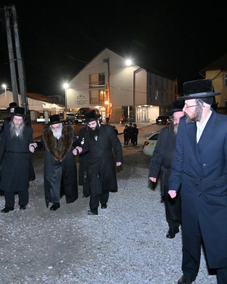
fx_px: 285
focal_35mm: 34
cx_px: 91
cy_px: 141
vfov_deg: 52.8
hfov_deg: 43.2
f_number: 4
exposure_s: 1/125
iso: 2500
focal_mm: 24
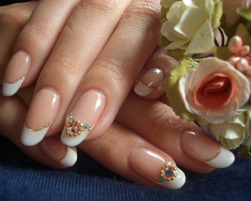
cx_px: 135
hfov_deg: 49.0
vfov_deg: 40.1
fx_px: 275
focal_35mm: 37
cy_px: 99
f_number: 2.6
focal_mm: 5.8
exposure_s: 1/80
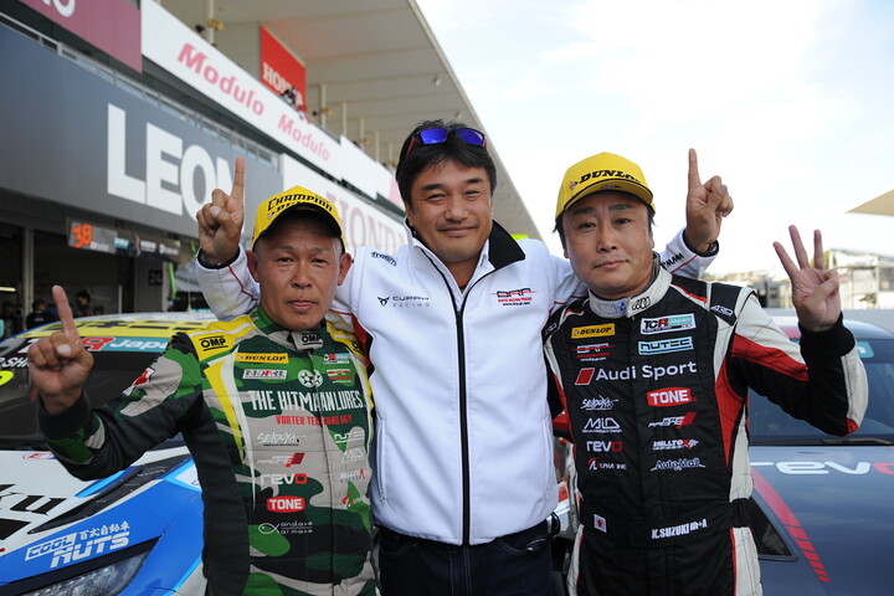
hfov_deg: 50.7
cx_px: 447
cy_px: 298
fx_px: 944
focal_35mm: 38
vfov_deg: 35.1
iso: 400
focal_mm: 38
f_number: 4
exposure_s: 1/750
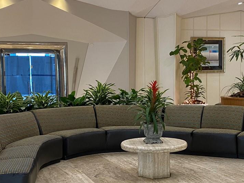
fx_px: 409
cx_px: 131
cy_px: 111
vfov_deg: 25.2
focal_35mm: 58
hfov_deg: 33.2
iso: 200
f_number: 1.8
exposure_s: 1/60
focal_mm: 4.25
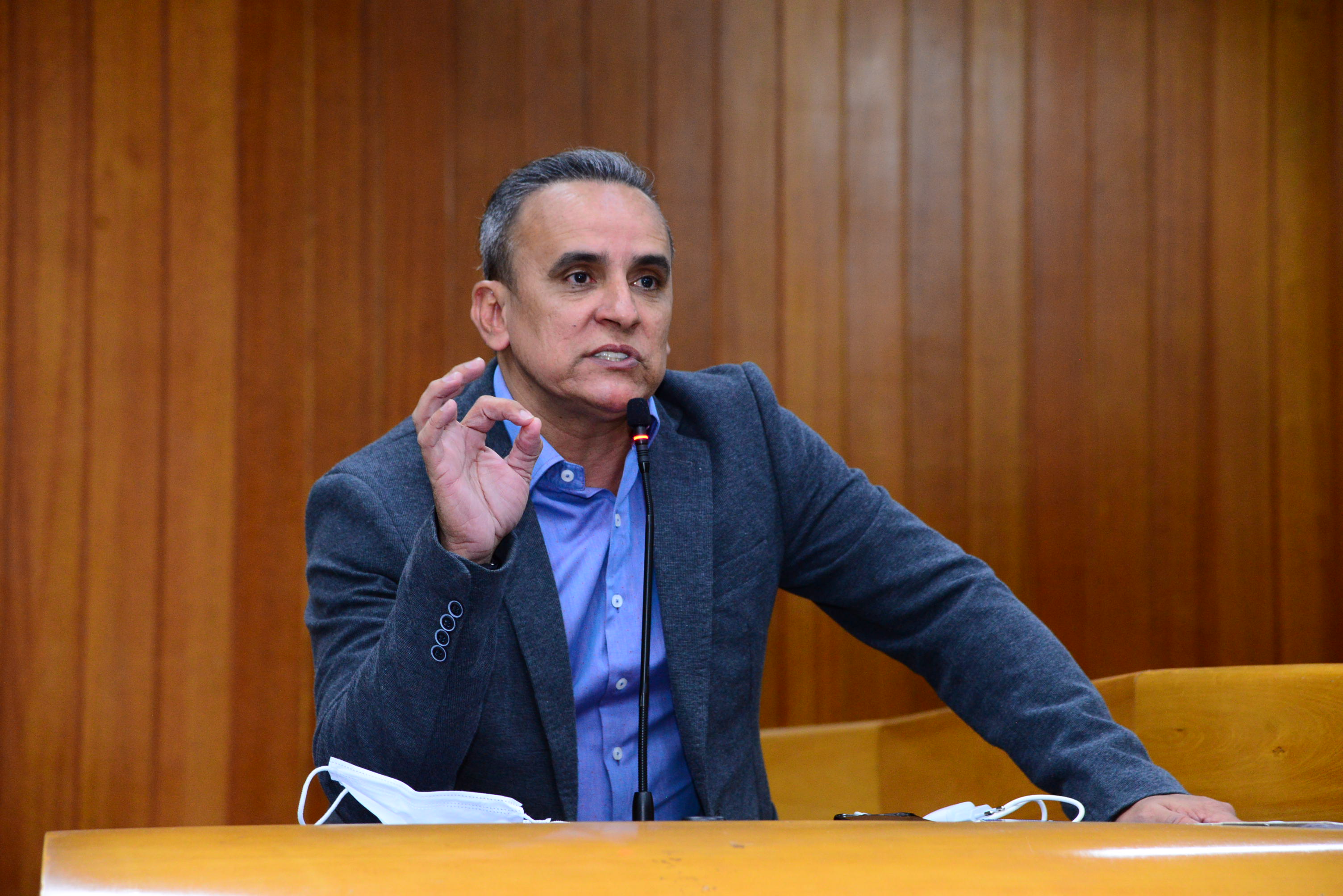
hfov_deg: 17.1
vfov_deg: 11.4
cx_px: 672
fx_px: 4478
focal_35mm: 120
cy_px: 448
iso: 2500
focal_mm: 120
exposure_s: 1/60
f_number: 5
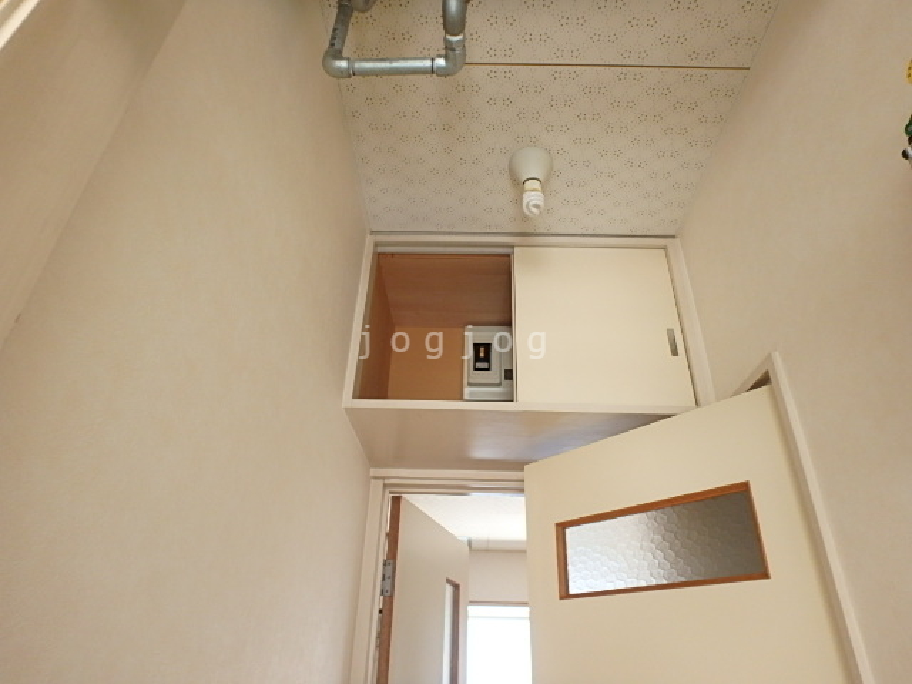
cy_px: 342
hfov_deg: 79.0
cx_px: 456
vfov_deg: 63.4
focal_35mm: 21
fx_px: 553
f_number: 3.5
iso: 200
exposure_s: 1/40
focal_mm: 3.7
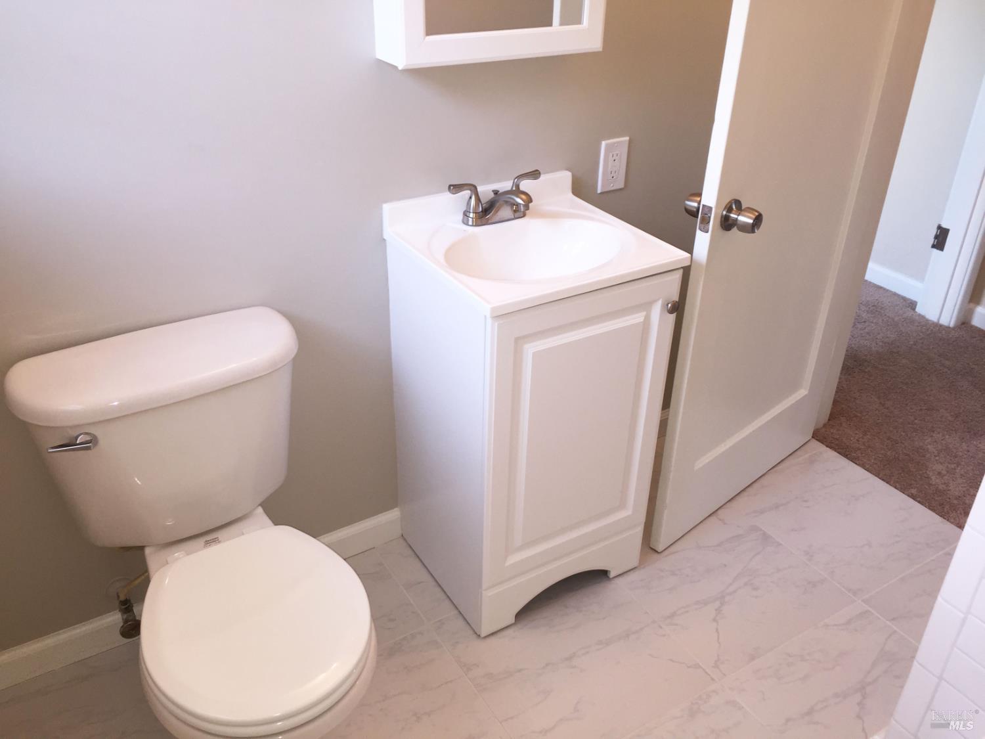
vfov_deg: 48.2
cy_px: 370
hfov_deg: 61.7
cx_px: 492
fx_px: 825
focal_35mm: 29
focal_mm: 4.15
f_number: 2.2
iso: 40
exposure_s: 1/30
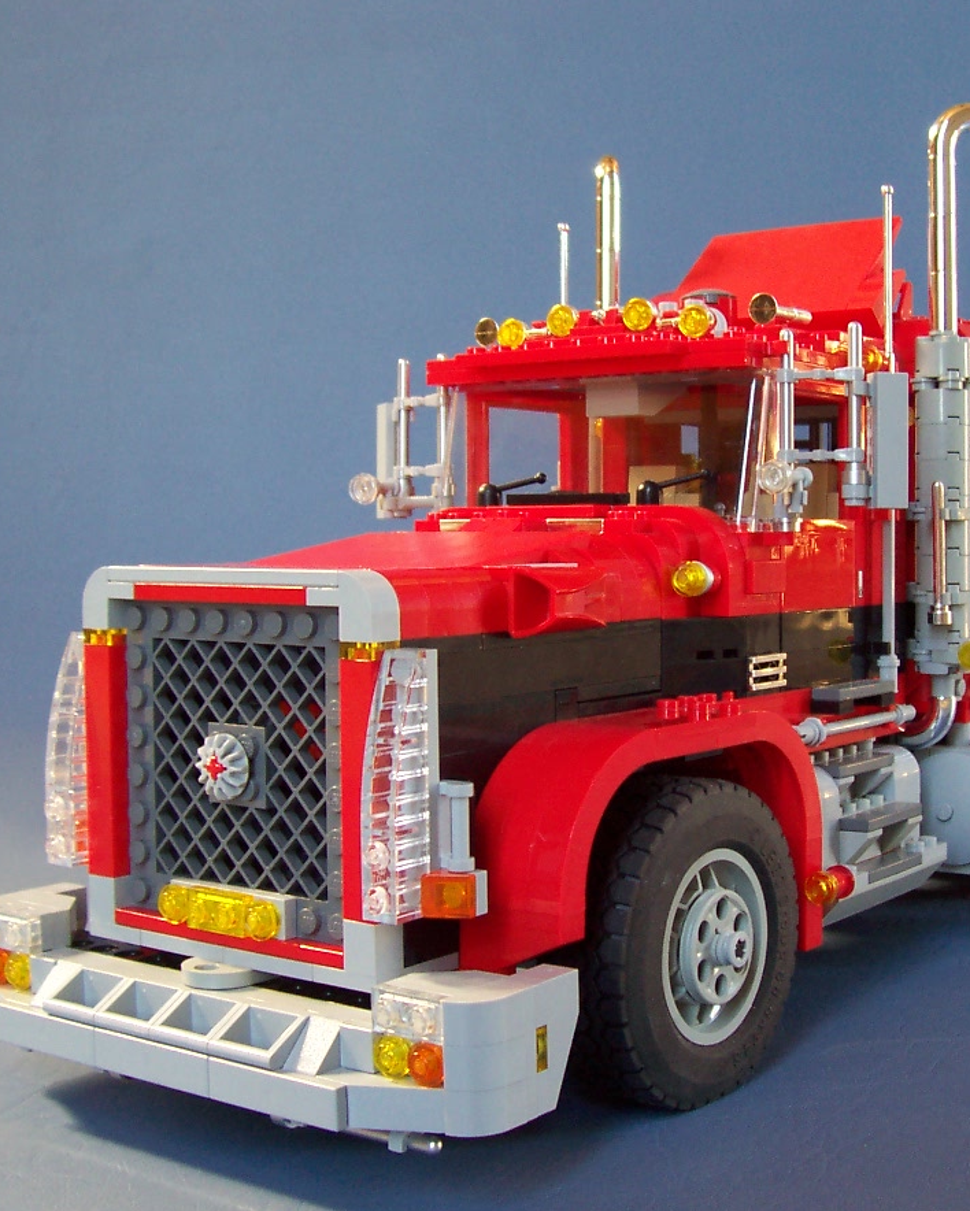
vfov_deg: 38.0
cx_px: 612
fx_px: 1757
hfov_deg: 30.7
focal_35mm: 49
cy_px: 606
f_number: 2.8
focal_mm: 5.6
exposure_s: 1/30
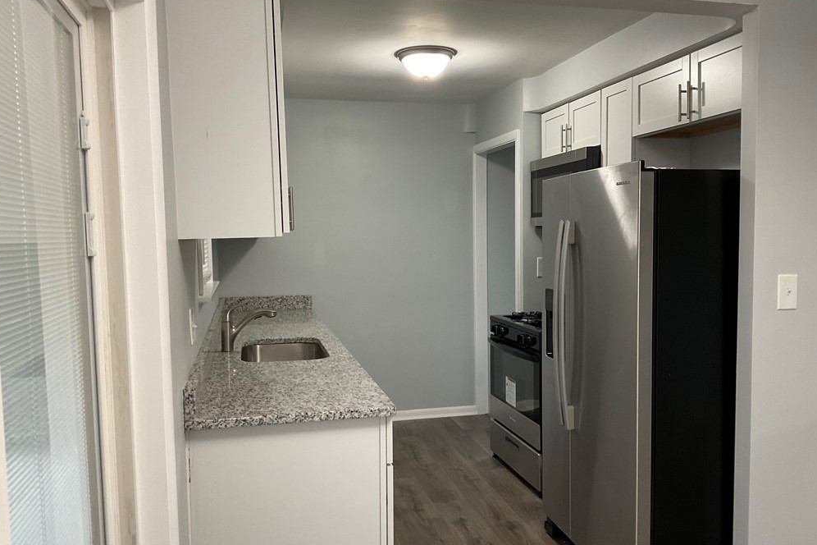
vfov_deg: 42.3
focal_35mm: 31
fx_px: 703
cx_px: 408
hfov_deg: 60.3
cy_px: 282
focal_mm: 3
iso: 100
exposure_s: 1/60
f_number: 1.8
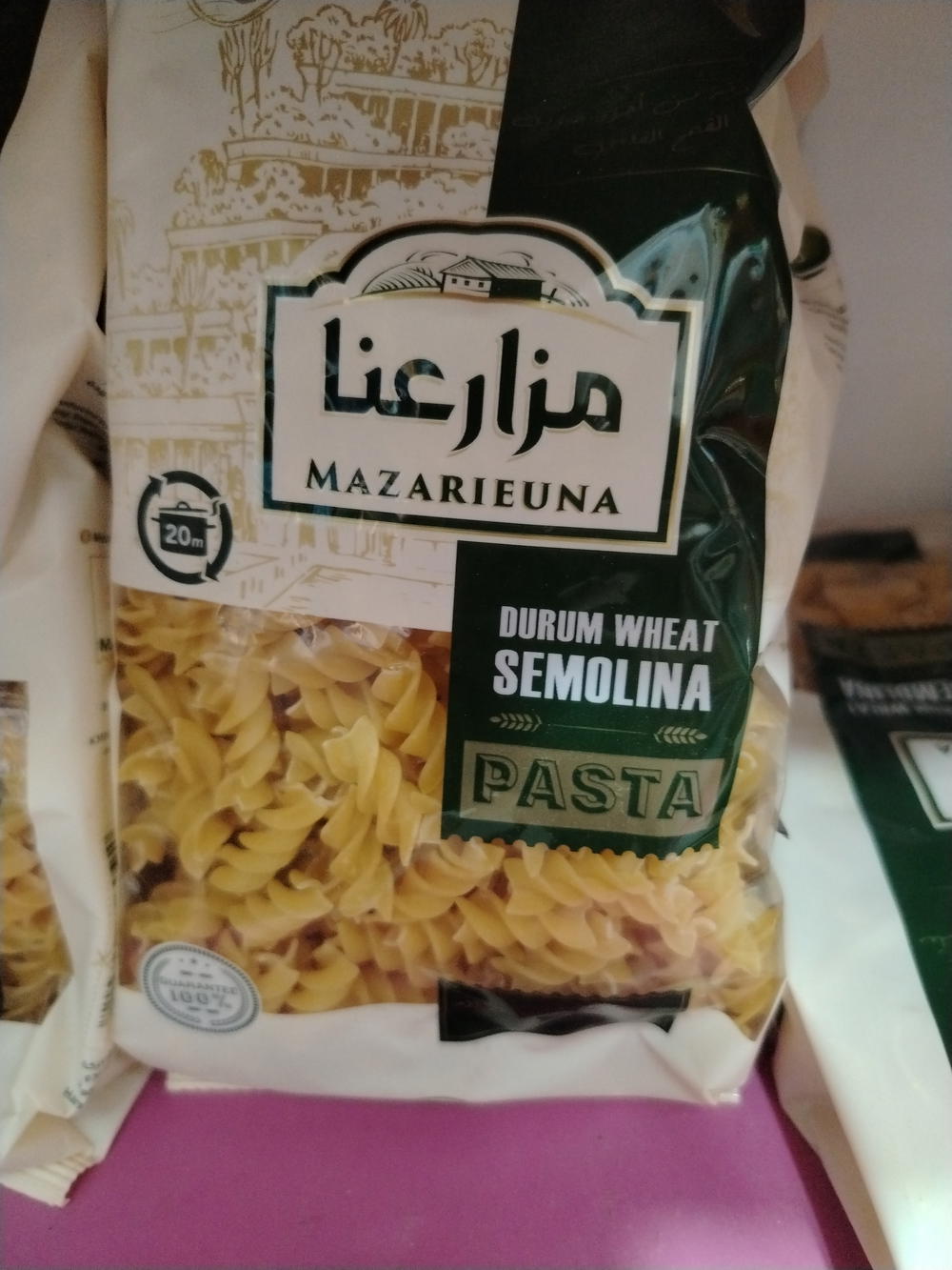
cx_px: 476
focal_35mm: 24
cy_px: 635
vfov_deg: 71.6
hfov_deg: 56.8
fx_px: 880
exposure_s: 1/25
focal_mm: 5.25
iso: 1192
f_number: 1.75
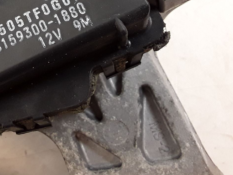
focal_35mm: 61
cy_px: 6
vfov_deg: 23.2
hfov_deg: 29.4
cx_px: -5
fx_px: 411
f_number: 1.9
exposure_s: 1/50
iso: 80
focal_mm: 2.91
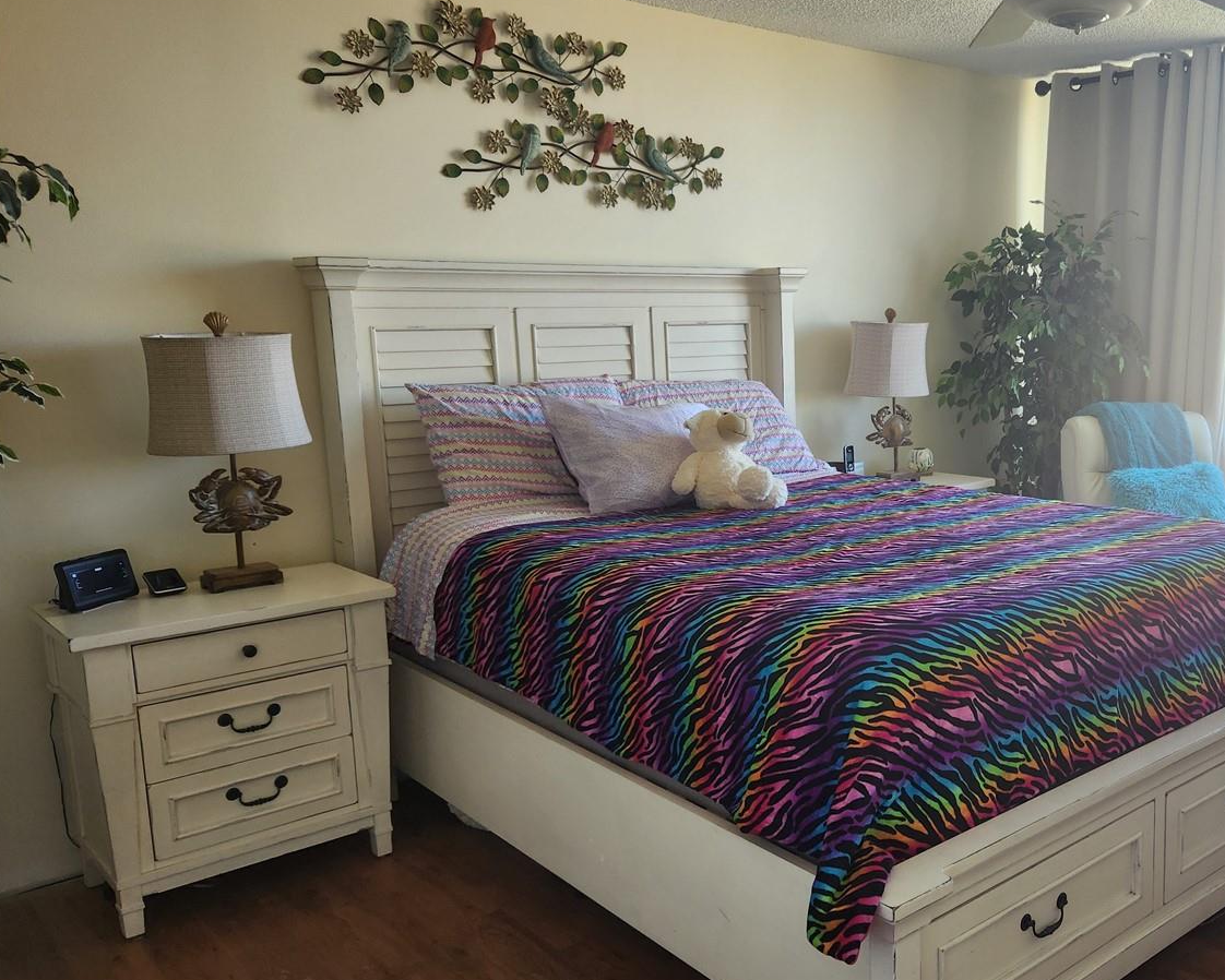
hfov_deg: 53.9
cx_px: 866
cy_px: 516
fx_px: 1160
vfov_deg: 45.8
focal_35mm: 32
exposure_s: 1/180
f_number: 1.8
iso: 160
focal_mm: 5.4
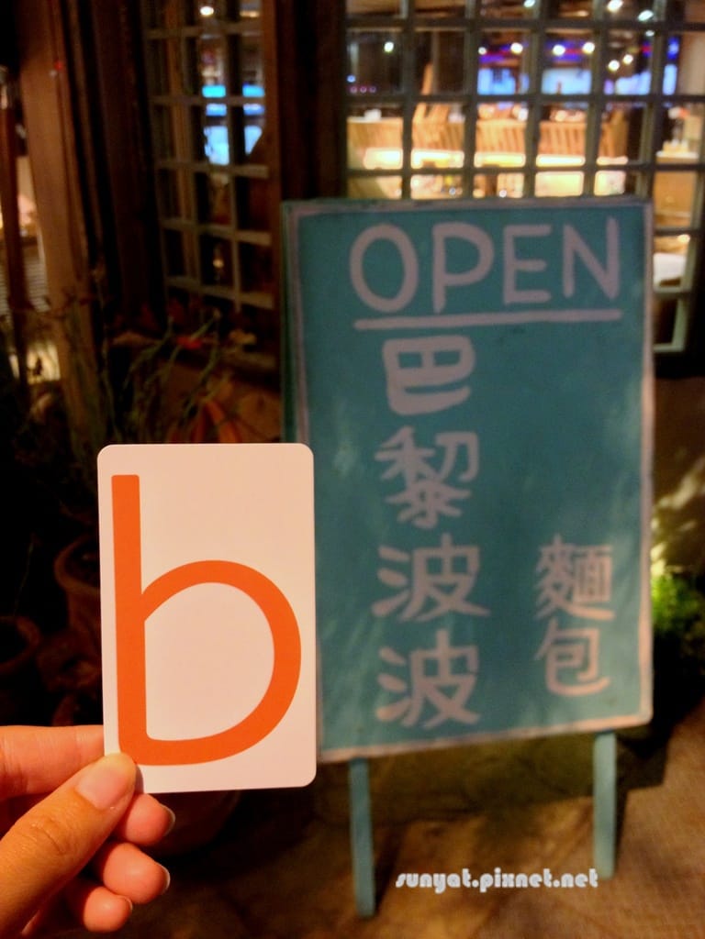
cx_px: 352
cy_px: 470
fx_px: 950
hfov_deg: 40.7
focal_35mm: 35
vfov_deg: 52.6
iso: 320
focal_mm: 4.28
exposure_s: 1/20
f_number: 2.4
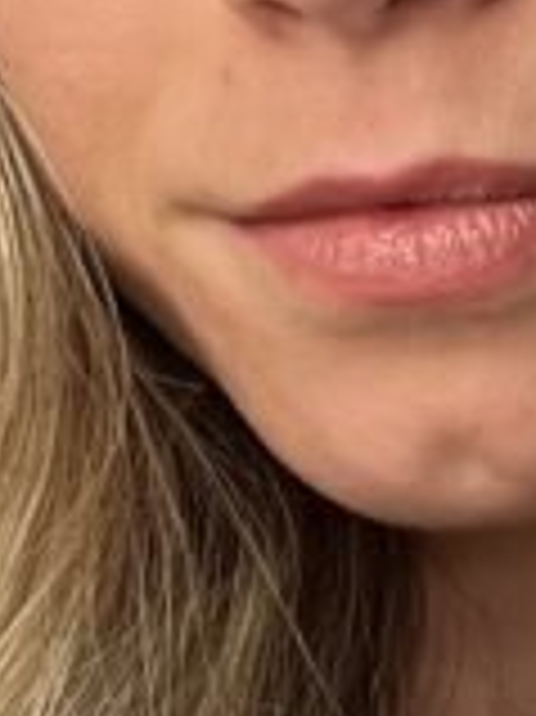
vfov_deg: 10.2
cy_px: 554
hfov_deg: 7.7
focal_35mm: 193
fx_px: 3990
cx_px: 302
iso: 100
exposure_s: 1/60
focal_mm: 2.71
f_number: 2.2
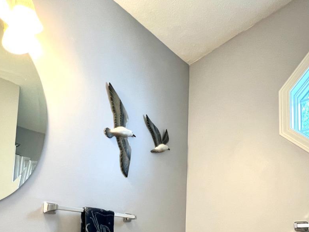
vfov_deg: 47.8
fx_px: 223
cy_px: 219
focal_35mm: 25
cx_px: 154
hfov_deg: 69.4
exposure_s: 1/60
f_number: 1.8
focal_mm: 1.57
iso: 160
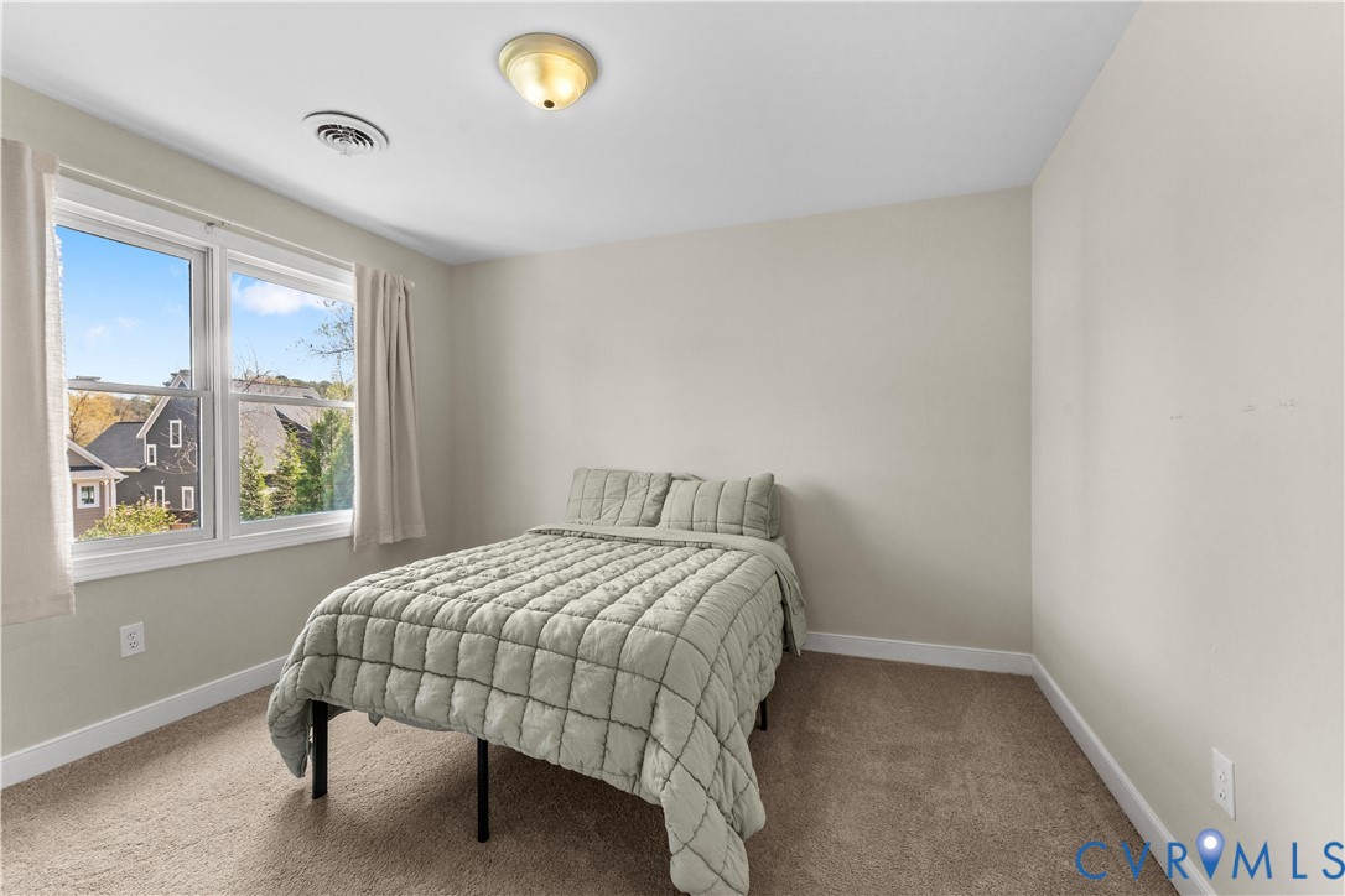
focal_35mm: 15
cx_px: 672
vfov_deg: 77.0
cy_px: 448
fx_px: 564
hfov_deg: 100.0
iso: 1250
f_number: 10
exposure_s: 1/40
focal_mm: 15.1
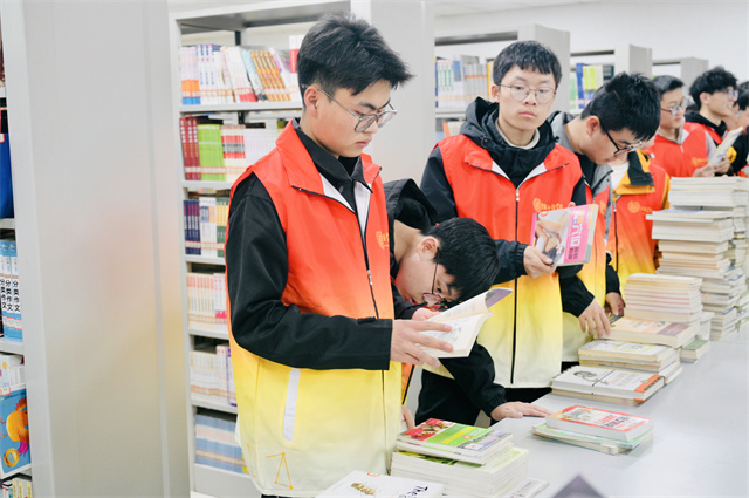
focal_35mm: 44
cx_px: 374
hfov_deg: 44.5
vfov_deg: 30.4
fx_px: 914
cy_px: 249
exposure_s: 1/125
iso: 1600
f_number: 4
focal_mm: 44
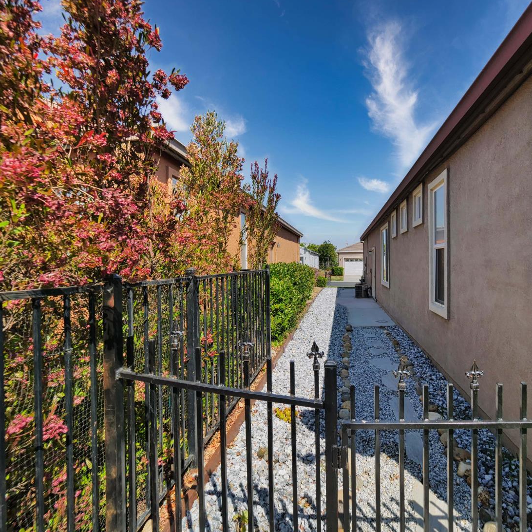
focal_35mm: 17
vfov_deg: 84.0
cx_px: 339
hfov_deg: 82.1
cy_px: 269
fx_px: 296
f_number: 4
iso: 125
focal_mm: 7
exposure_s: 1/1300
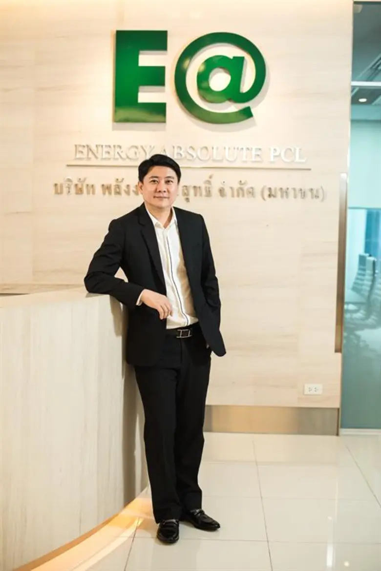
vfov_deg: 39.6
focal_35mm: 50
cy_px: 286
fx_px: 794
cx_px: 190
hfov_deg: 27.0
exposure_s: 1/160
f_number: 2.8
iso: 400
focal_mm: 50
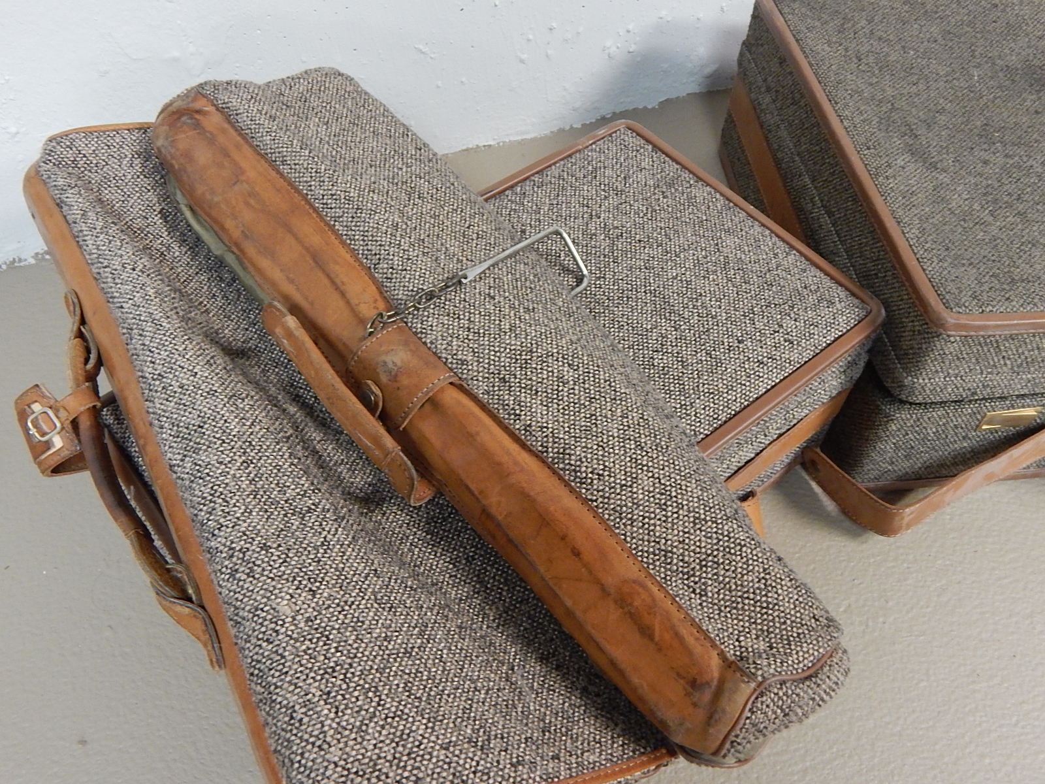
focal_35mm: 31
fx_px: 936
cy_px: 392
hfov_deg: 58.4
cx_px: 522
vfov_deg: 45.4
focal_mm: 5.6
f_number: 3.2
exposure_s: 1/15
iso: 400
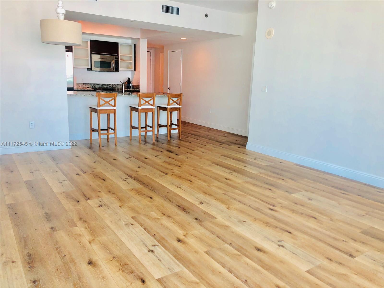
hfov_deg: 63.4
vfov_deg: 49.7
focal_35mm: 28
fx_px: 311
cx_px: 192
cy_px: 144
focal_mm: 3.99
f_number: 1.8
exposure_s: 1/120
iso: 64
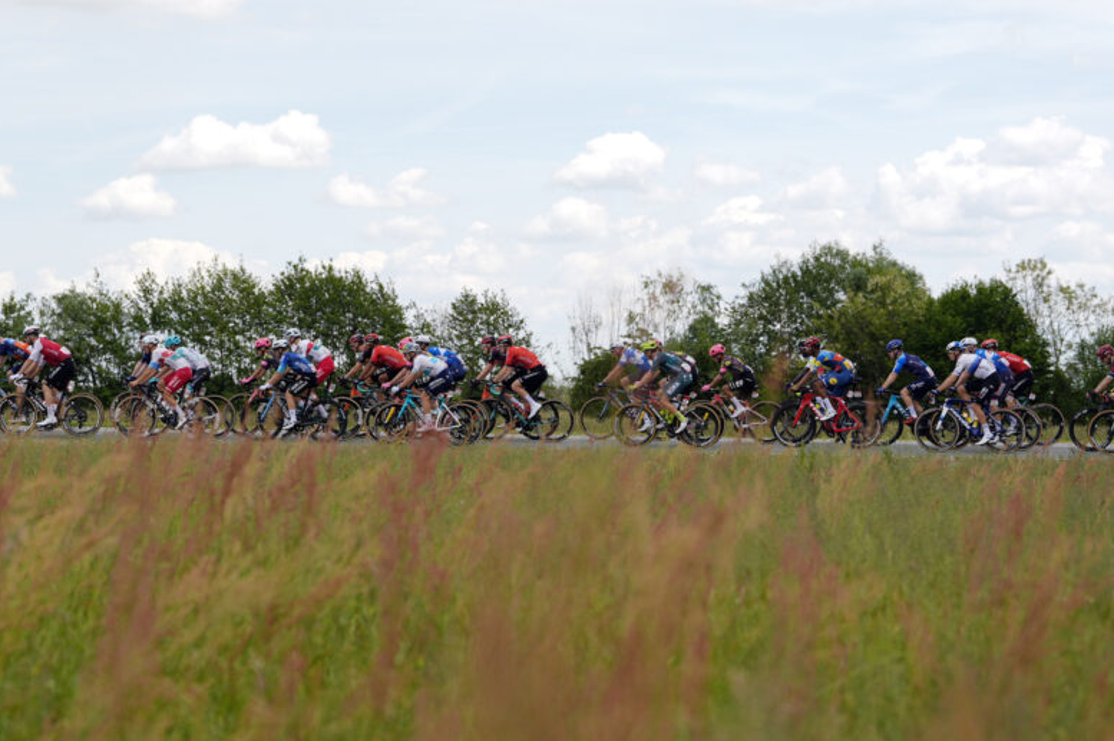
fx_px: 3463
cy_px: 291
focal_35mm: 112
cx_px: 454
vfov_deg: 12.2
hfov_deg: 18.3
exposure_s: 1/2000
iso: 200
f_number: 4
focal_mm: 87
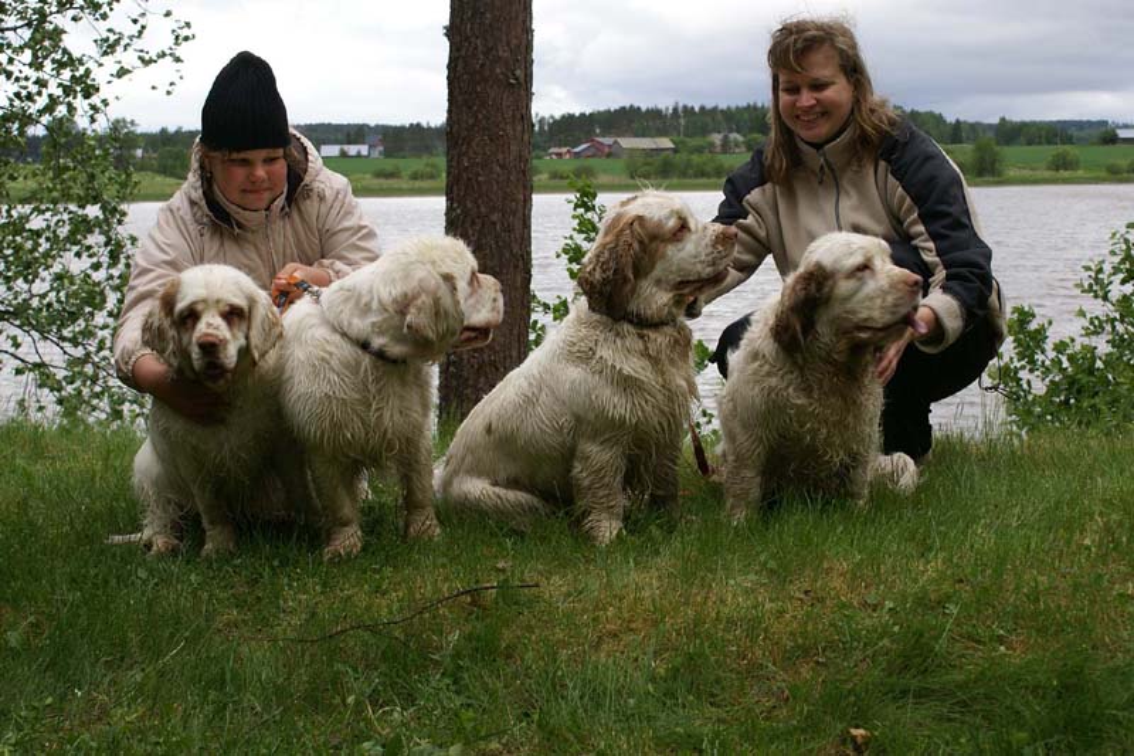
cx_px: 567
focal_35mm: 52
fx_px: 1653
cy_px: 378
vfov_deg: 25.7
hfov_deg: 37.9
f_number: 5.6
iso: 100
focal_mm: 35
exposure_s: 1/80
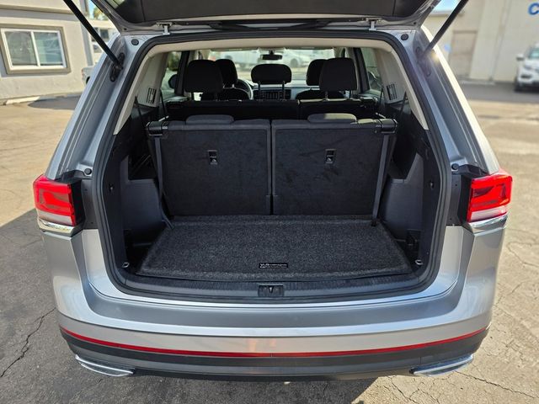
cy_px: 202
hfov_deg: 73.9
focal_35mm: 23
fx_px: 358
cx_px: 270
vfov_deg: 58.9
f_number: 1.7
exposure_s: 1/359
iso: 25
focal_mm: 6.3
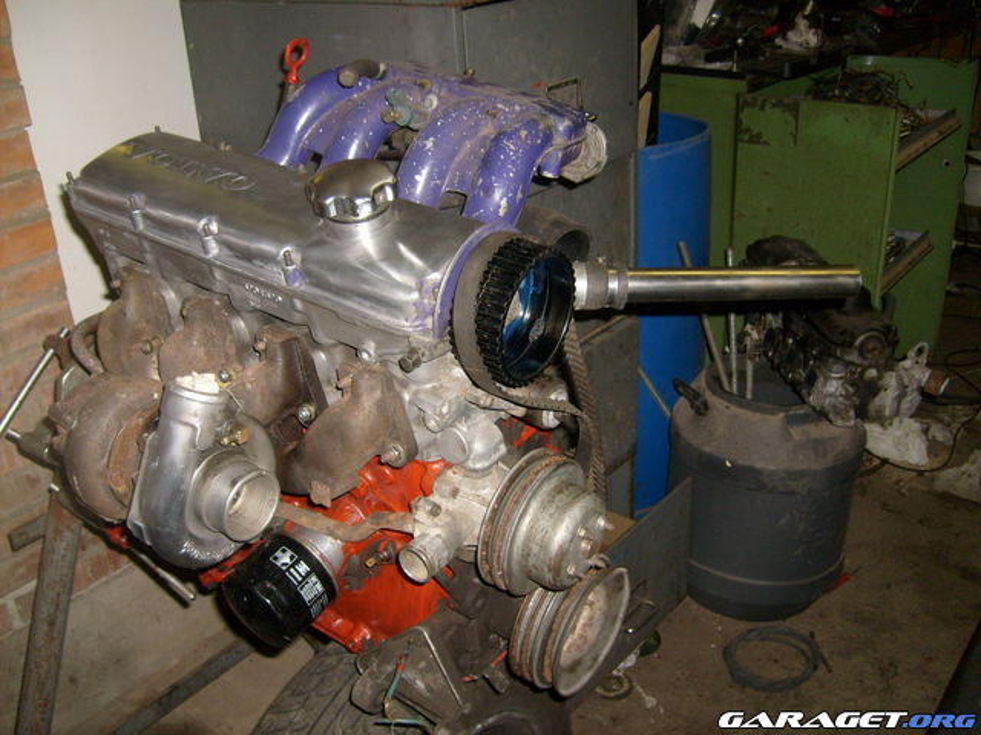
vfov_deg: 40.7
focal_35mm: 35
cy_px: 368
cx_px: 490
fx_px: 992
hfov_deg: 52.6
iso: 100
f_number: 2.8
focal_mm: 5.8
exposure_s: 1/45
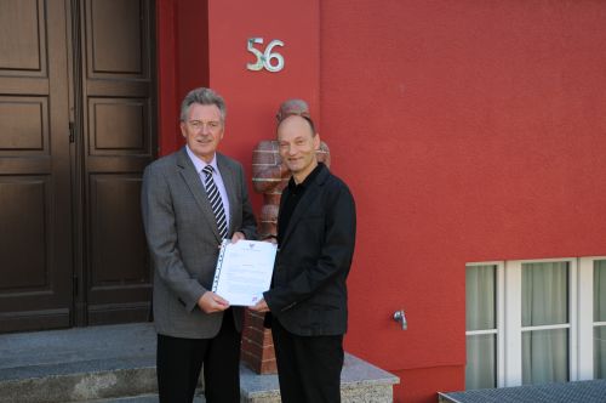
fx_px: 958
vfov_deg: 23.7
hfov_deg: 35.1
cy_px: 202
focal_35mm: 57
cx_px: 303
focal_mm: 38
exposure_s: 1/160
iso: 250
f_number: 6.3
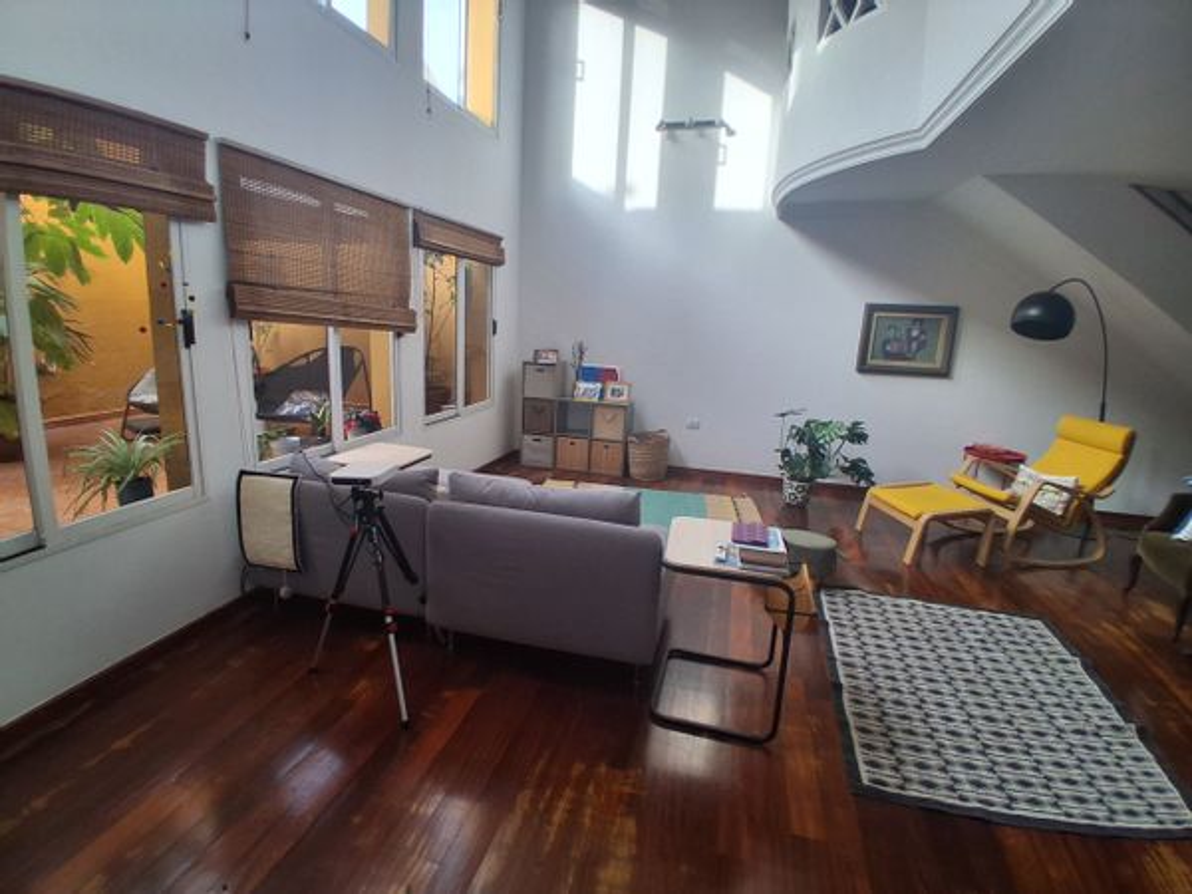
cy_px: 447
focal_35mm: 17
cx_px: 596
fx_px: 585
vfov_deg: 74.7
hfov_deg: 91.0
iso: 80
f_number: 2.2
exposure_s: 1/100
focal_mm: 1.4
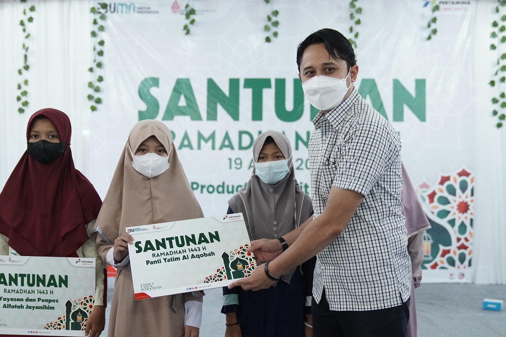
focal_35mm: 50
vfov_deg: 27.3
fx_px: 696
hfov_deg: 40.0
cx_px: 253
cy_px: 168
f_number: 2.8
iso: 3200
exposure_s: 1/200
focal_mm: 33
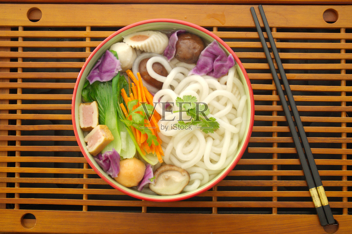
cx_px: 176
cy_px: 117
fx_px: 704
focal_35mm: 72
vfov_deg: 18.9
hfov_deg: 28.1
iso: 640
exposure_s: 1/30
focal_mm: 48
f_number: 6.3
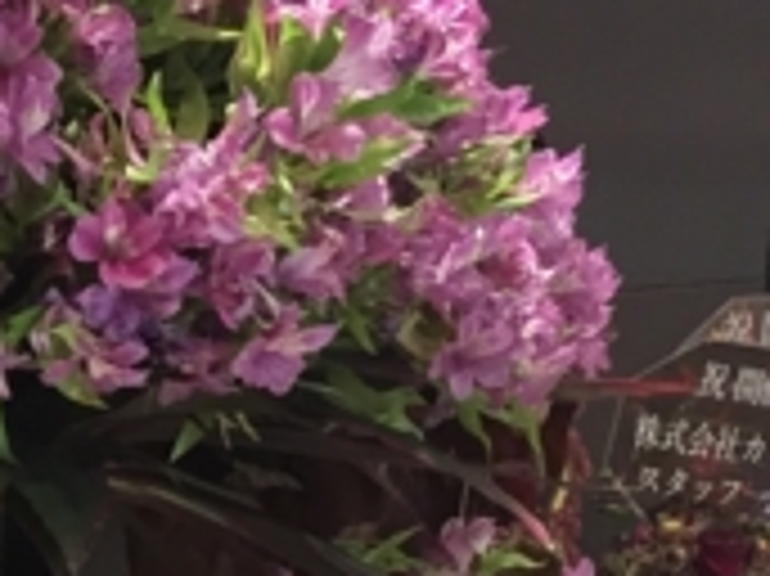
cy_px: 549
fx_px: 3868
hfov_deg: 9.9
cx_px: -1121
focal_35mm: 174
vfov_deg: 8.5
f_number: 2.2
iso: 64
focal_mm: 4.15
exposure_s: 1/30
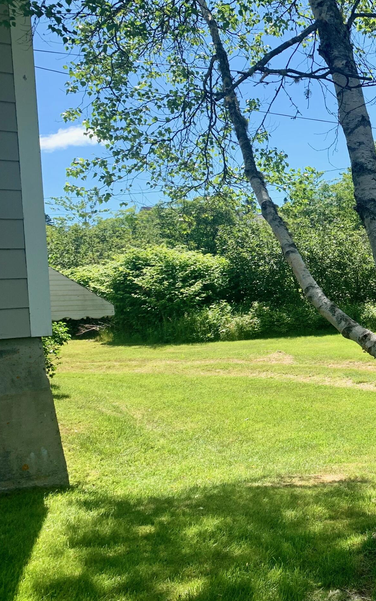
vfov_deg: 45.3
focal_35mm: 44
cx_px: 472
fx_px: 722
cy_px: 286
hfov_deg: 25.6
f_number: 1.8
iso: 25
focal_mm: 4.25
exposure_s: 1/1111
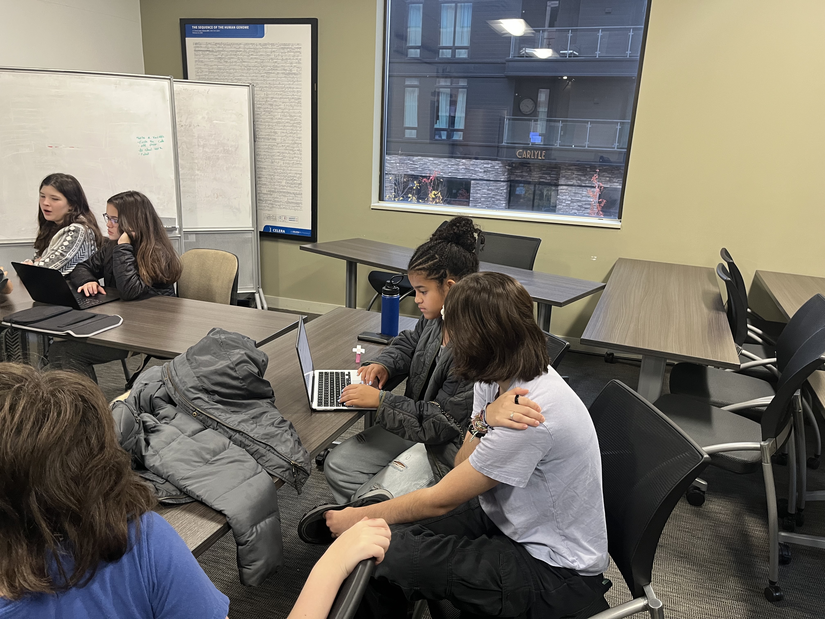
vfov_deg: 53.1
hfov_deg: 67.3
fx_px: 620
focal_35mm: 26
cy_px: 310
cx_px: 412
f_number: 1.6
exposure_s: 1/60
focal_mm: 5.1
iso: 250
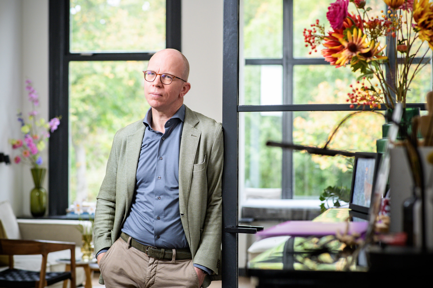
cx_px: 216
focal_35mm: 85
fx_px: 1022
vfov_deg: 16.0
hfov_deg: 23.9
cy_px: 144
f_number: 4
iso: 400
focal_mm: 85
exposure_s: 1/200
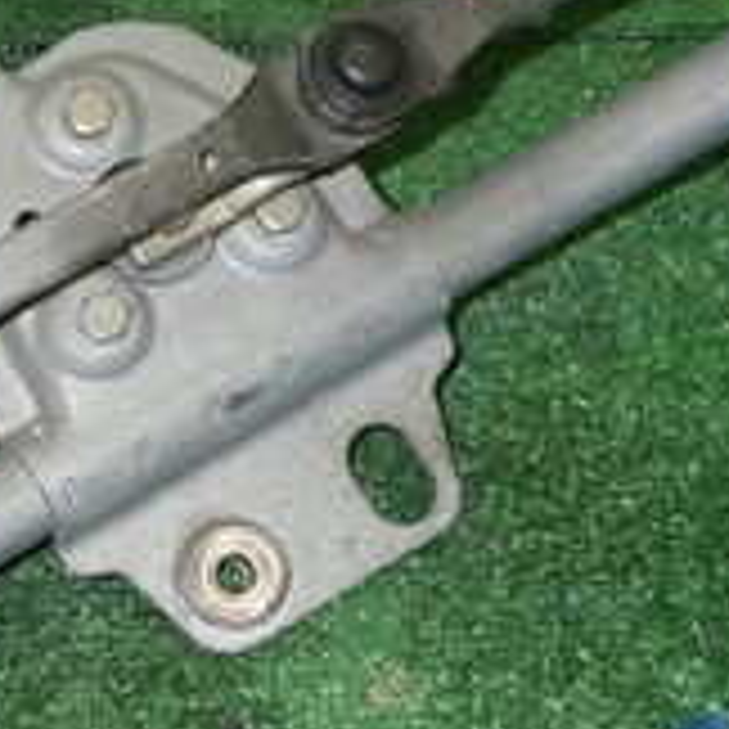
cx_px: 58
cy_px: 554
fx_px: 2502
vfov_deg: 16.5
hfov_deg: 16.3
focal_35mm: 105
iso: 800
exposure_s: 1/30
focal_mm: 5.79
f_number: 7.1
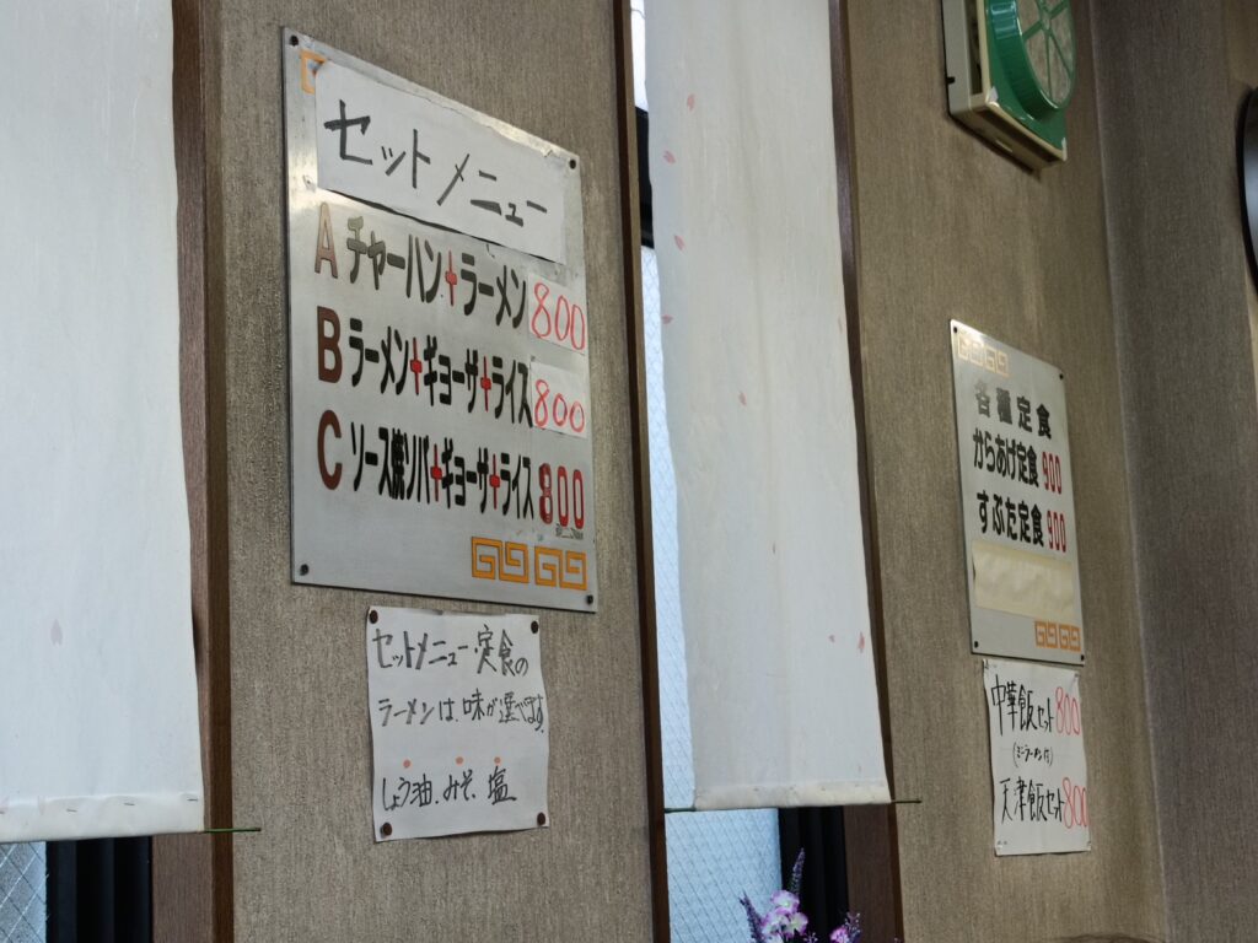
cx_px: 629
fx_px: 2180
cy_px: 472
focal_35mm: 60
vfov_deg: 24.4
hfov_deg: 32.2
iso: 320
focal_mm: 4.7
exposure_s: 1/50
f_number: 1.7
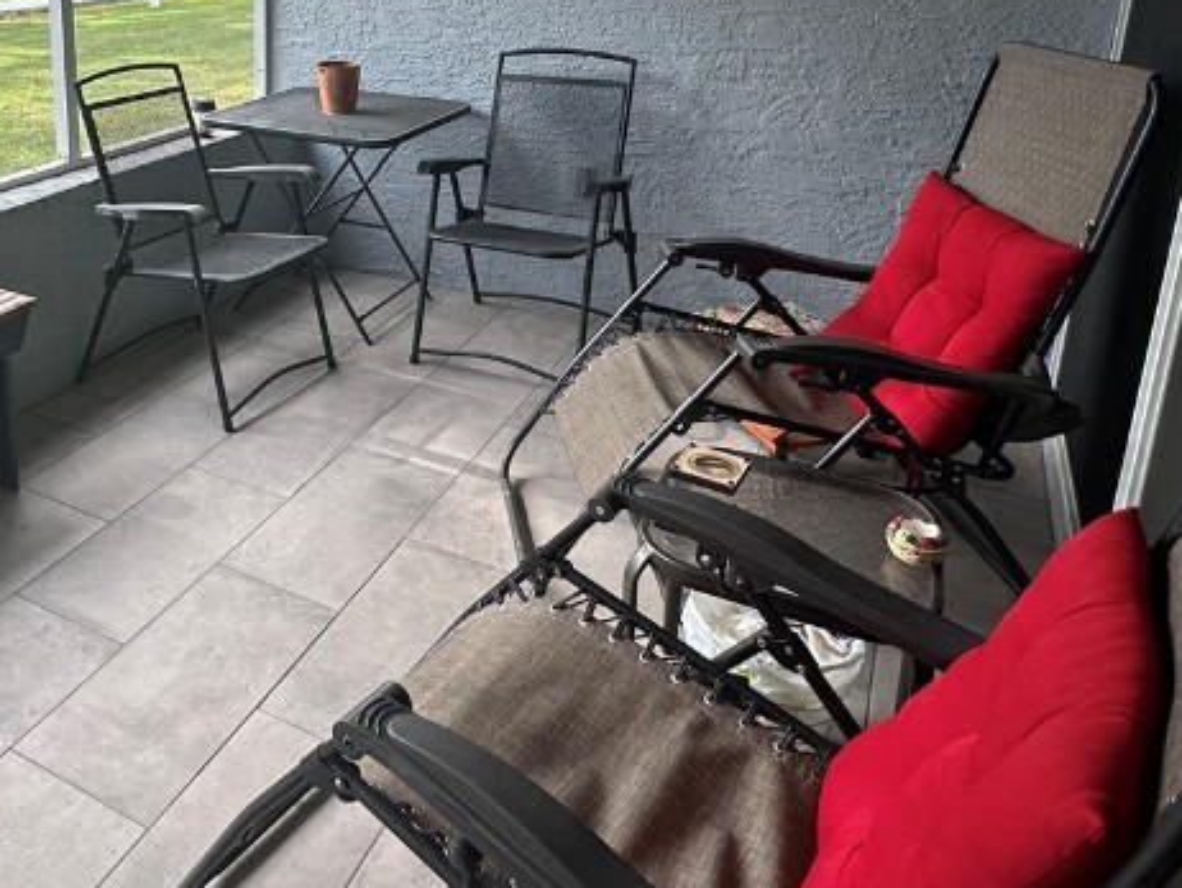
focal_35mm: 31
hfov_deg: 55.0
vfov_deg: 43.3
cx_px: 266
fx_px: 1059
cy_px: 171
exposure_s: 1/99
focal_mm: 2.22
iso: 50
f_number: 2.2
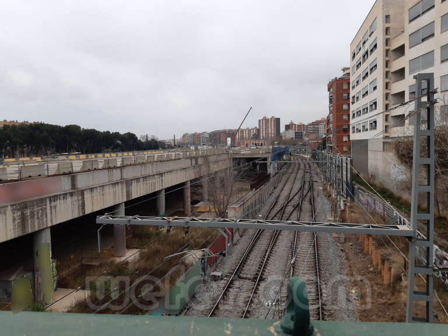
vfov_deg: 53.1
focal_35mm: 26
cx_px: 224
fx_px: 336
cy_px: 168
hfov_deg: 67.3
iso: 40
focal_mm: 3.92
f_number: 1.7
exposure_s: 1/455
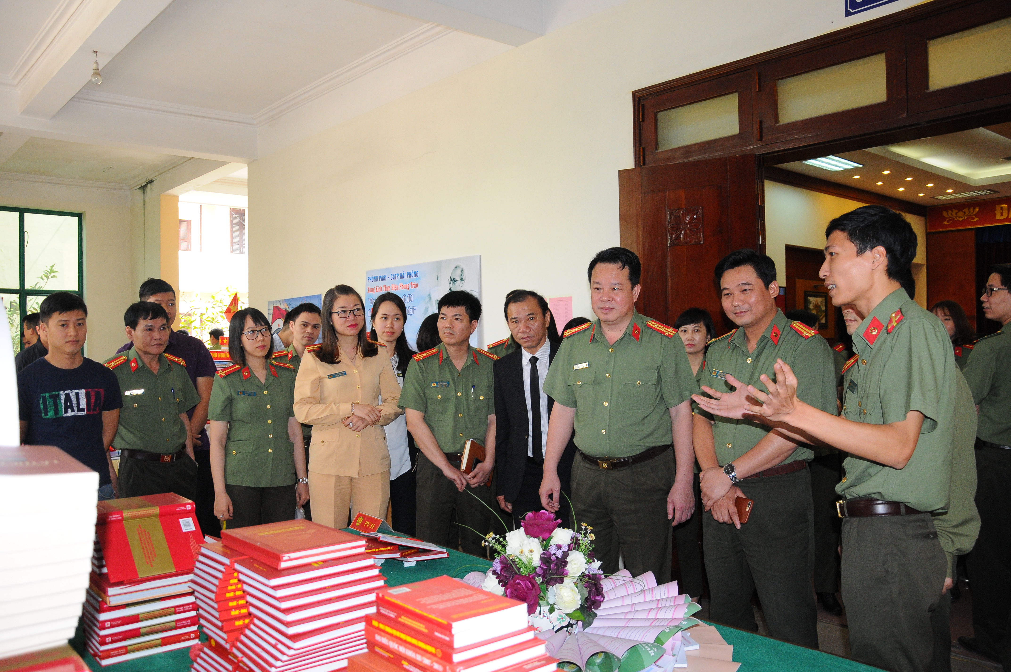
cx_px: 506
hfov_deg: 67.4
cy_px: 336
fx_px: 757
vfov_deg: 47.8
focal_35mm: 27
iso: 800
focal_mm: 18
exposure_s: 1/200
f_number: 4
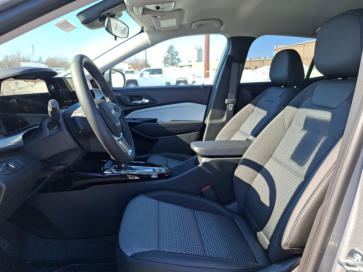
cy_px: 136
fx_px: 262
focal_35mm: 25
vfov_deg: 54.9
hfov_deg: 69.4
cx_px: 182
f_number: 1.8
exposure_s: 1/526
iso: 30
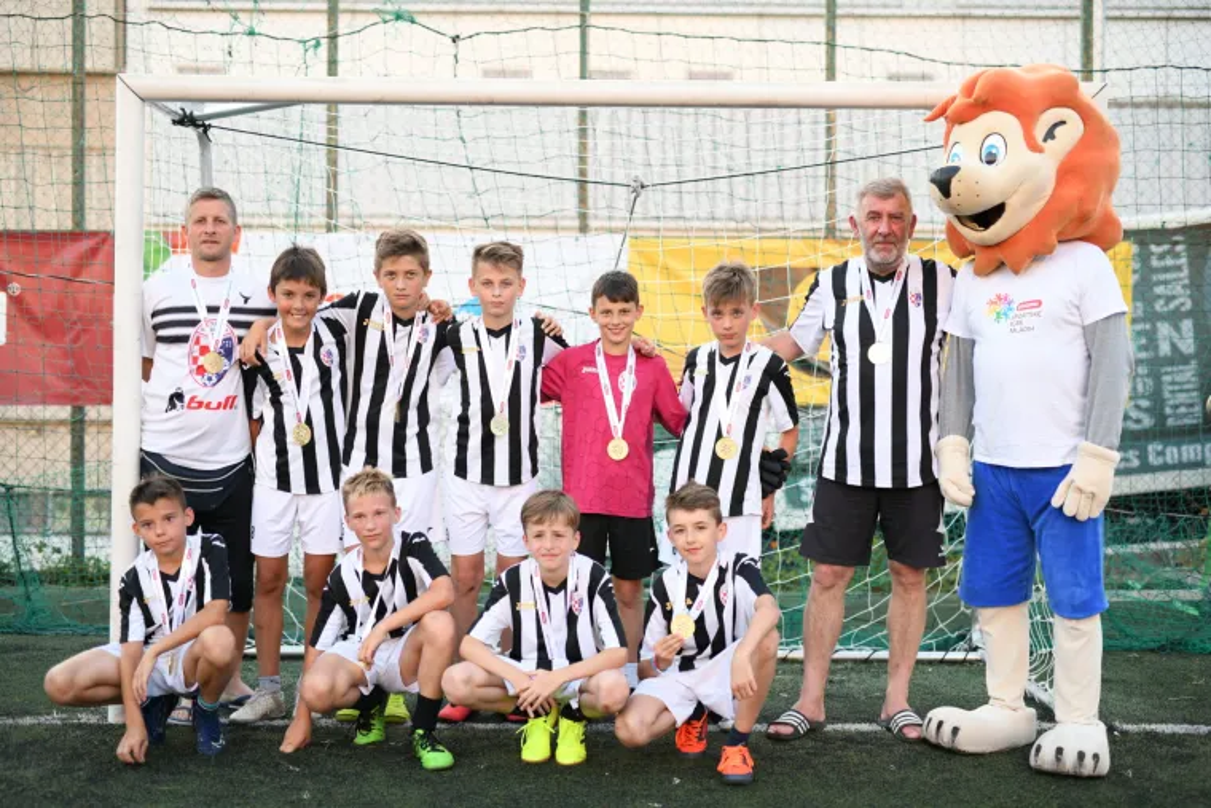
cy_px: 404
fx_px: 1682
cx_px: 606
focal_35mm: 50
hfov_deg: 39.6
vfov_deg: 27.0
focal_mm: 50
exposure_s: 1/800
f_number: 2
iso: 400
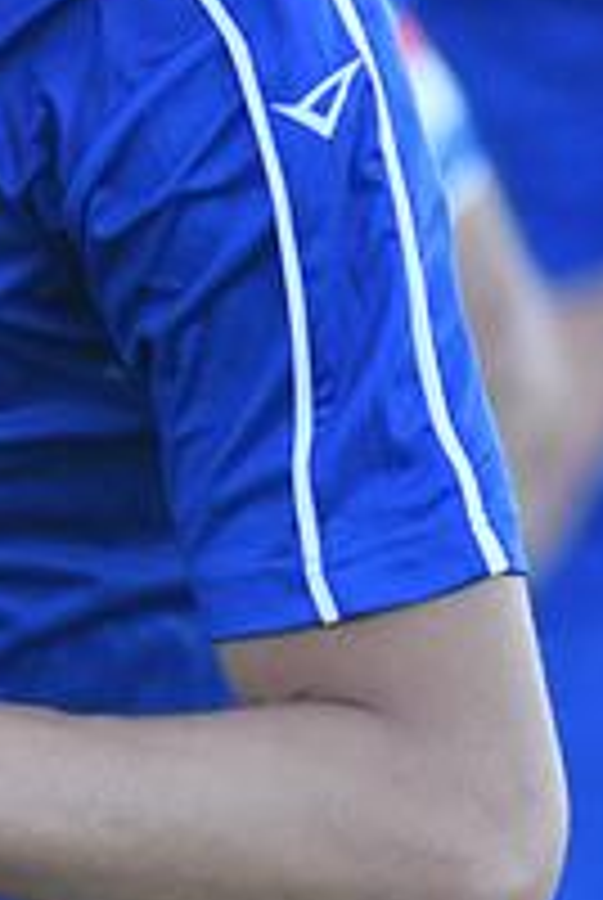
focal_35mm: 2395
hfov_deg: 0.6
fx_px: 59963
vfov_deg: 0.9
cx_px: -940
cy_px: 1174
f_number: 5
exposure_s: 1/1250
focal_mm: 300
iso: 800
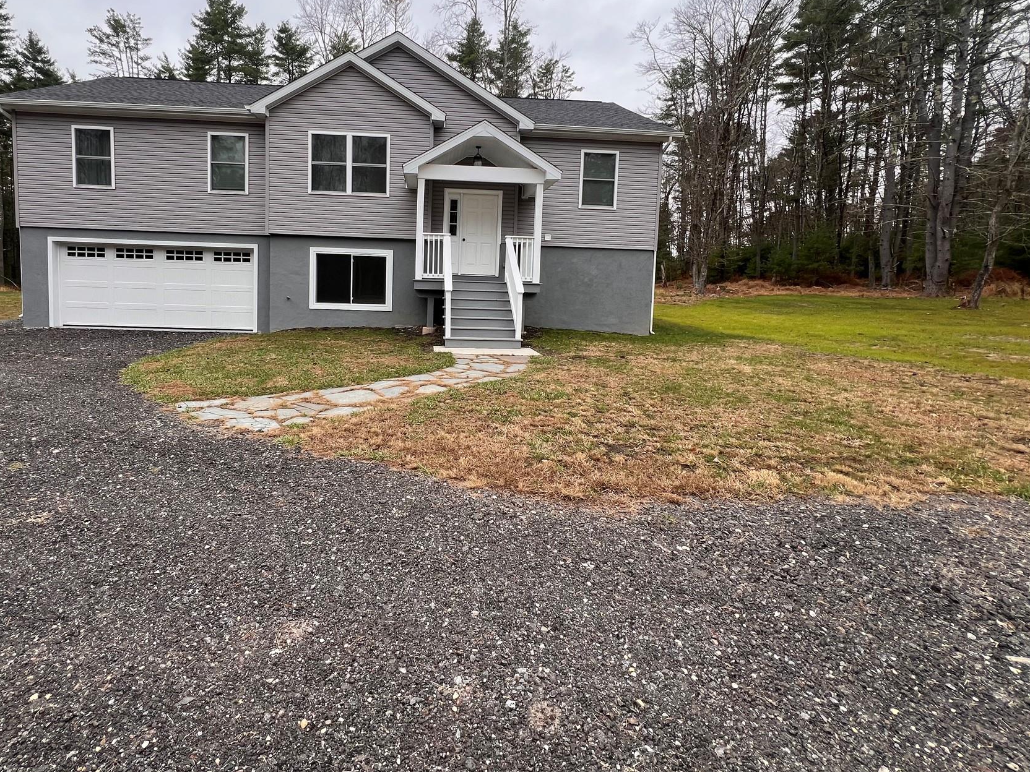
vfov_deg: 77.6
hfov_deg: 94.1
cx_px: 454
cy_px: 330
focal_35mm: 16
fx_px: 476
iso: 32
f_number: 1.8
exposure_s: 1/99
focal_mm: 1.57
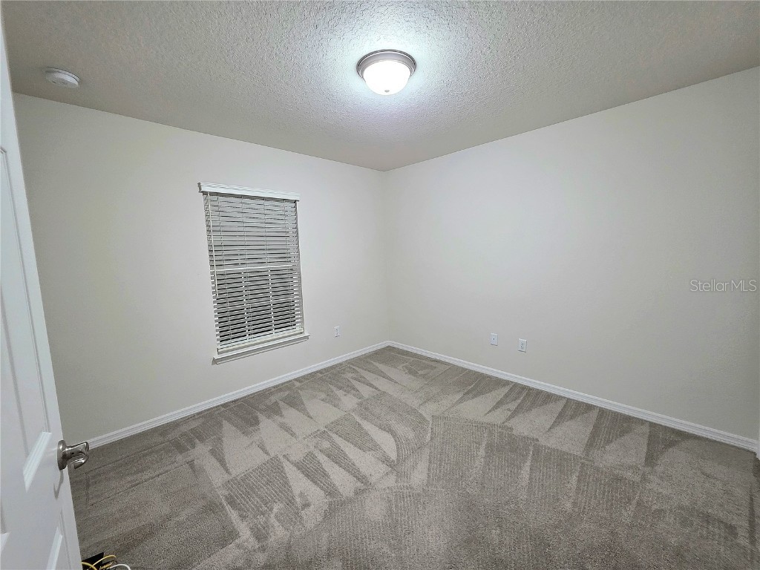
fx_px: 285
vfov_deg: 89.9
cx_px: 380
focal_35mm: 13
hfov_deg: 106.2
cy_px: 285
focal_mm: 2.2
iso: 160
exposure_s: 1/60.2
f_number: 1.9
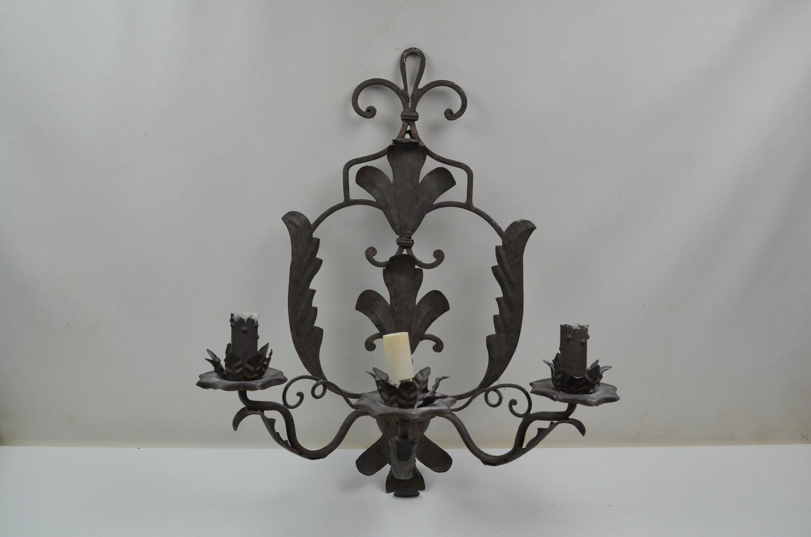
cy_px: 268
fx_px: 742
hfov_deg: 57.3
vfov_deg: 39.8
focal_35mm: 33
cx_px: 406
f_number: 5.6
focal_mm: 22
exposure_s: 1/125
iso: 400
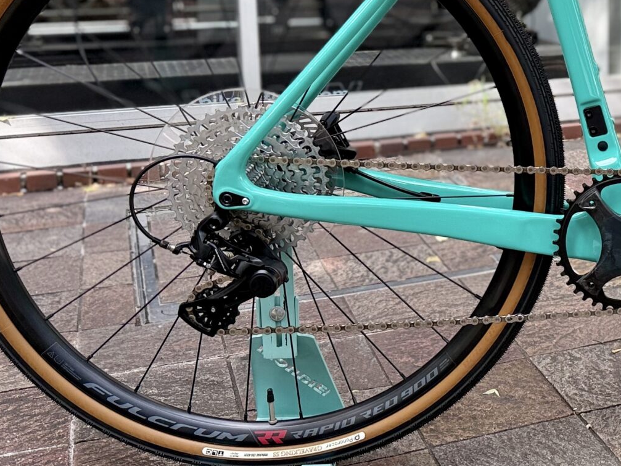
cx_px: 668
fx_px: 1094
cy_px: 62
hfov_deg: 28.9
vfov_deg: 23.5
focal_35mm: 61
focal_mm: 6.76
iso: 100
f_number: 1.78
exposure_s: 1/607
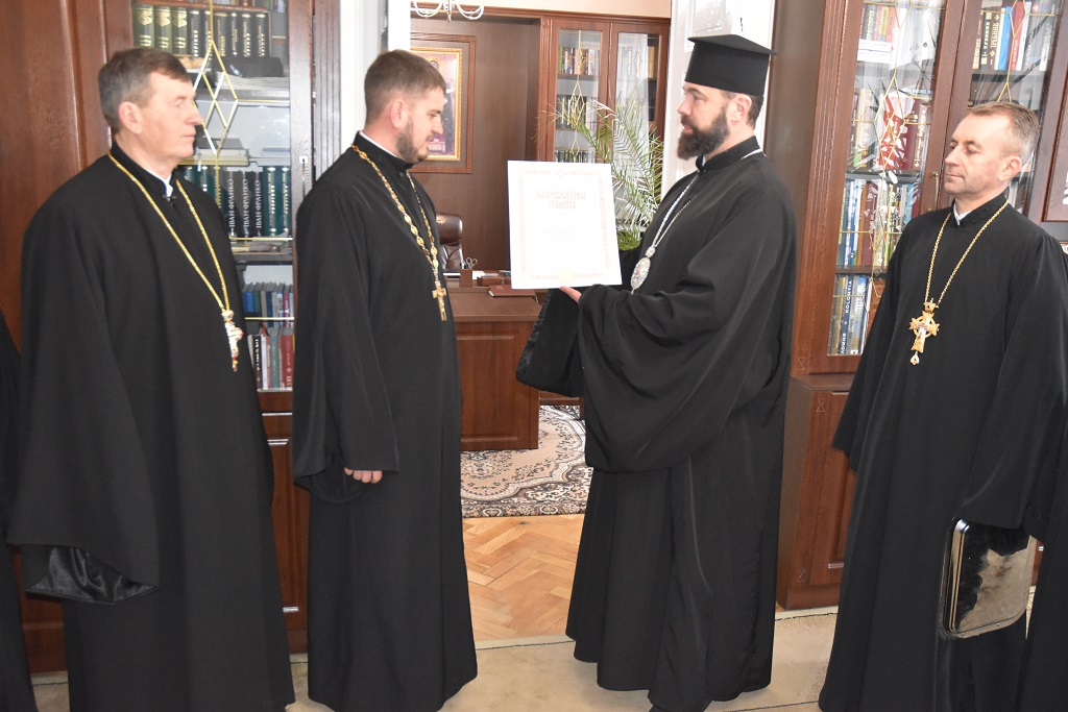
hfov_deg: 57.2
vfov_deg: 40.0
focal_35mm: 33
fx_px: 979
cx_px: 534
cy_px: 356
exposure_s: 1/60
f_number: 3.5
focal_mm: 22
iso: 3600
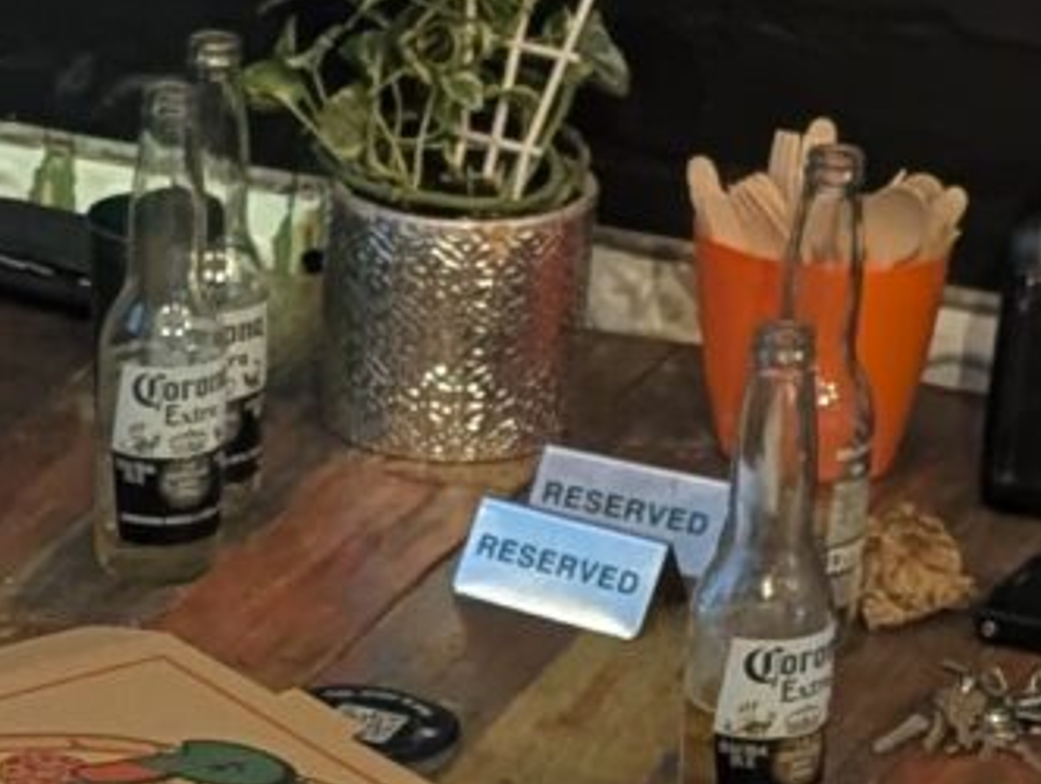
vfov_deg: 7.9
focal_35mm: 185
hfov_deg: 10.5
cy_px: 1051
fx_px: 5572
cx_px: -160
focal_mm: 6.9
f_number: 1.68
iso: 624
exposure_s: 1/25
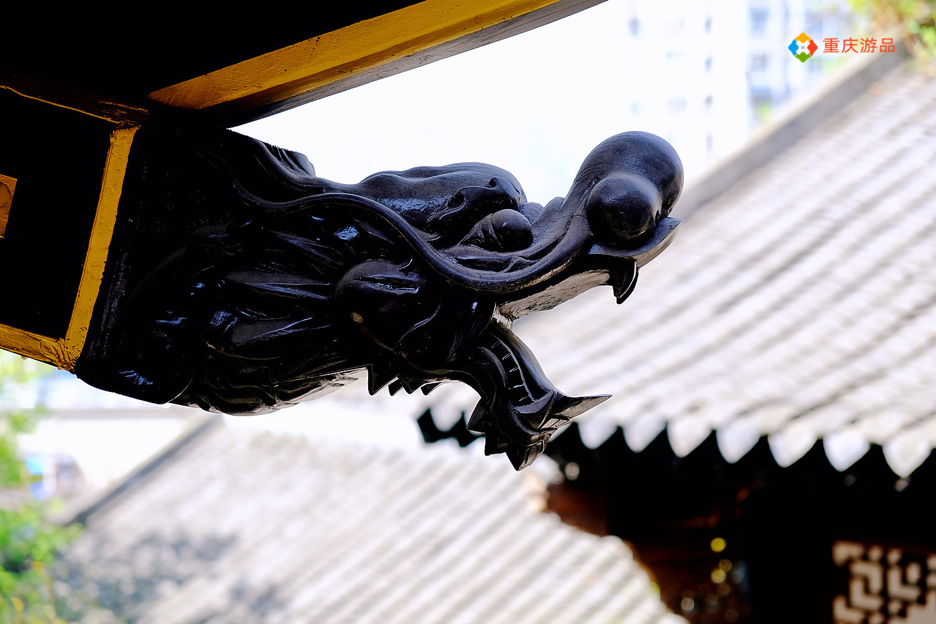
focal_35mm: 83
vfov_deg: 16.5
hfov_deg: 24.5
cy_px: 312
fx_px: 2158
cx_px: 468
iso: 200
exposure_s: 1/210
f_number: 4
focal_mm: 55
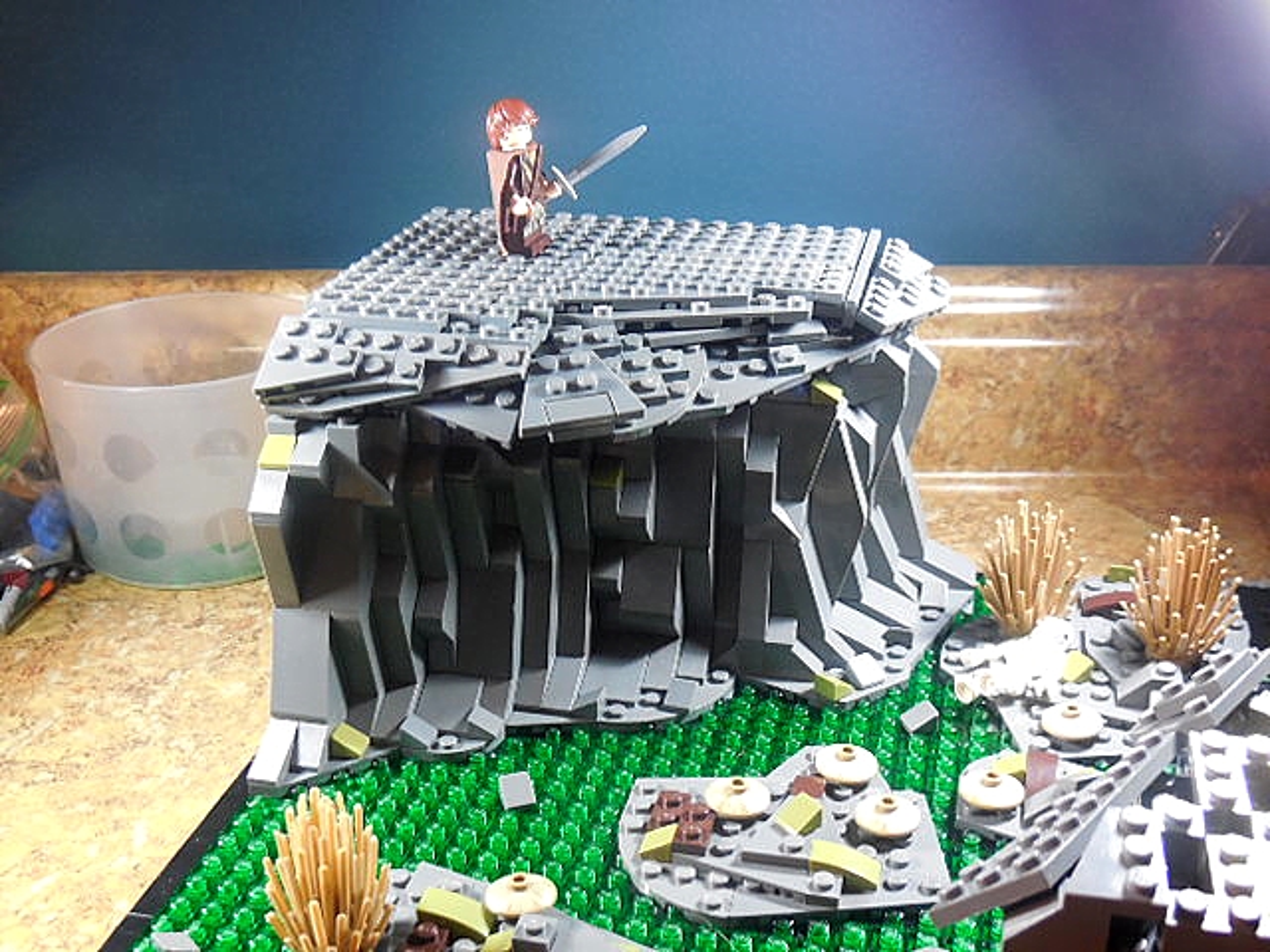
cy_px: 476
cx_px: 635
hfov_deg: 41.2
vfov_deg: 31.5
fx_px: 1688
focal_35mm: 46
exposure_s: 1/13
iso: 400
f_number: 3.8
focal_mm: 8.2
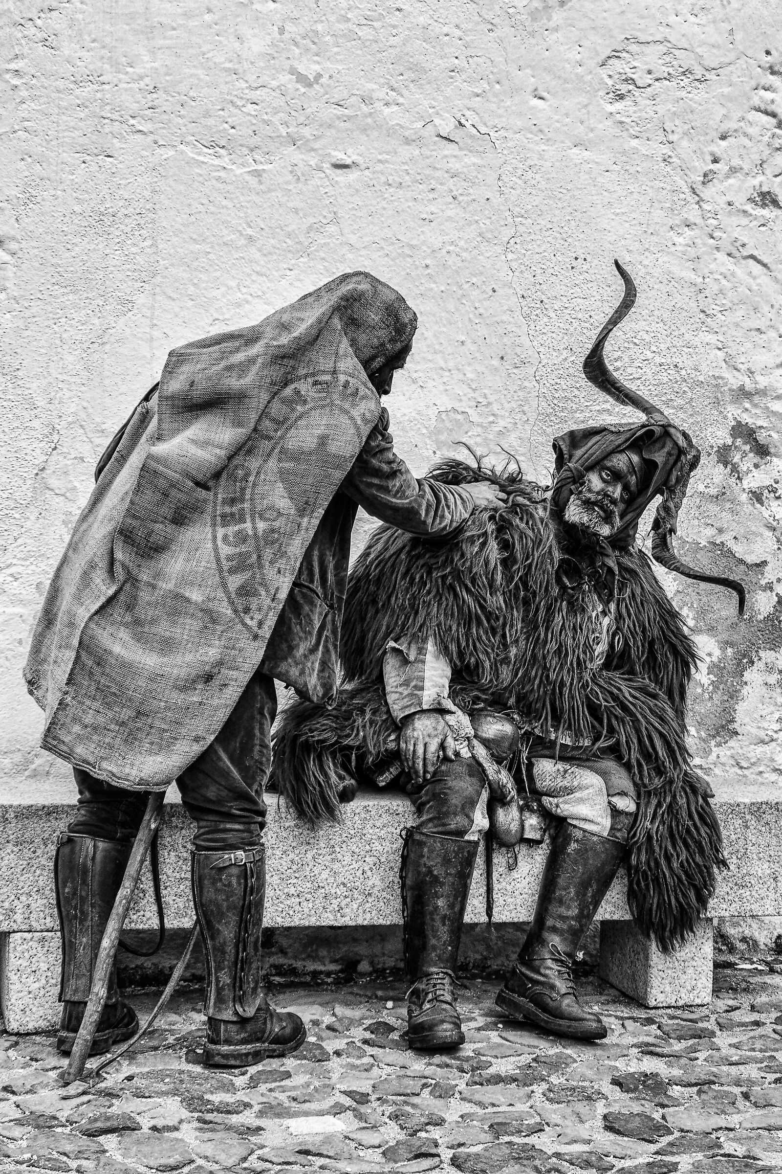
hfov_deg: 26.5
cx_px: 391
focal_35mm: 51
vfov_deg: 38.9
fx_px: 1662
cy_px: 587
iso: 320
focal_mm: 34
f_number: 5
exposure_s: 1/250
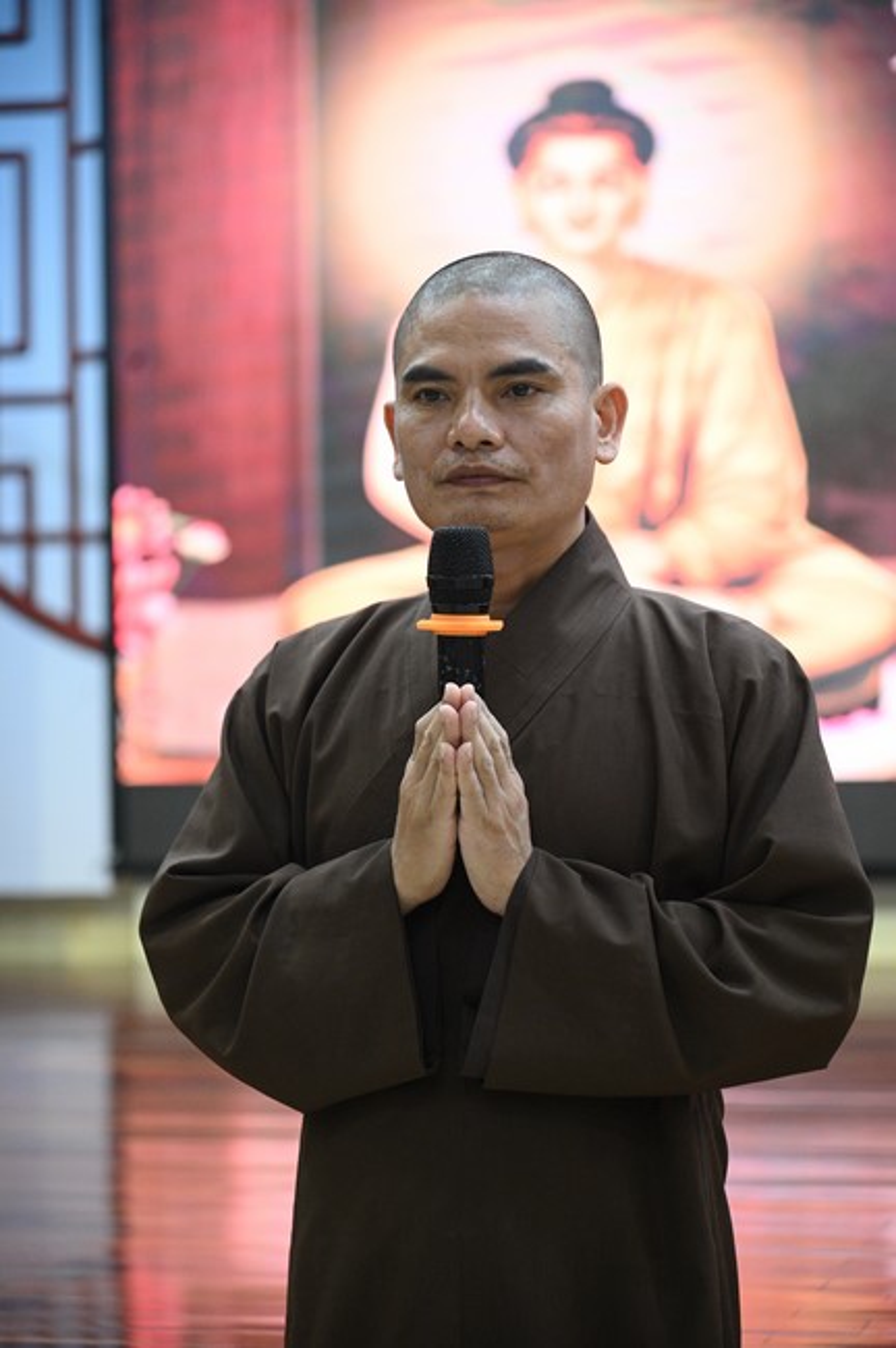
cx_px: 448
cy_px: 674
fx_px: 4489
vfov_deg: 17.1
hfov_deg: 11.4
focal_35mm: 120
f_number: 4
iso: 5000
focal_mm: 120
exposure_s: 1/125
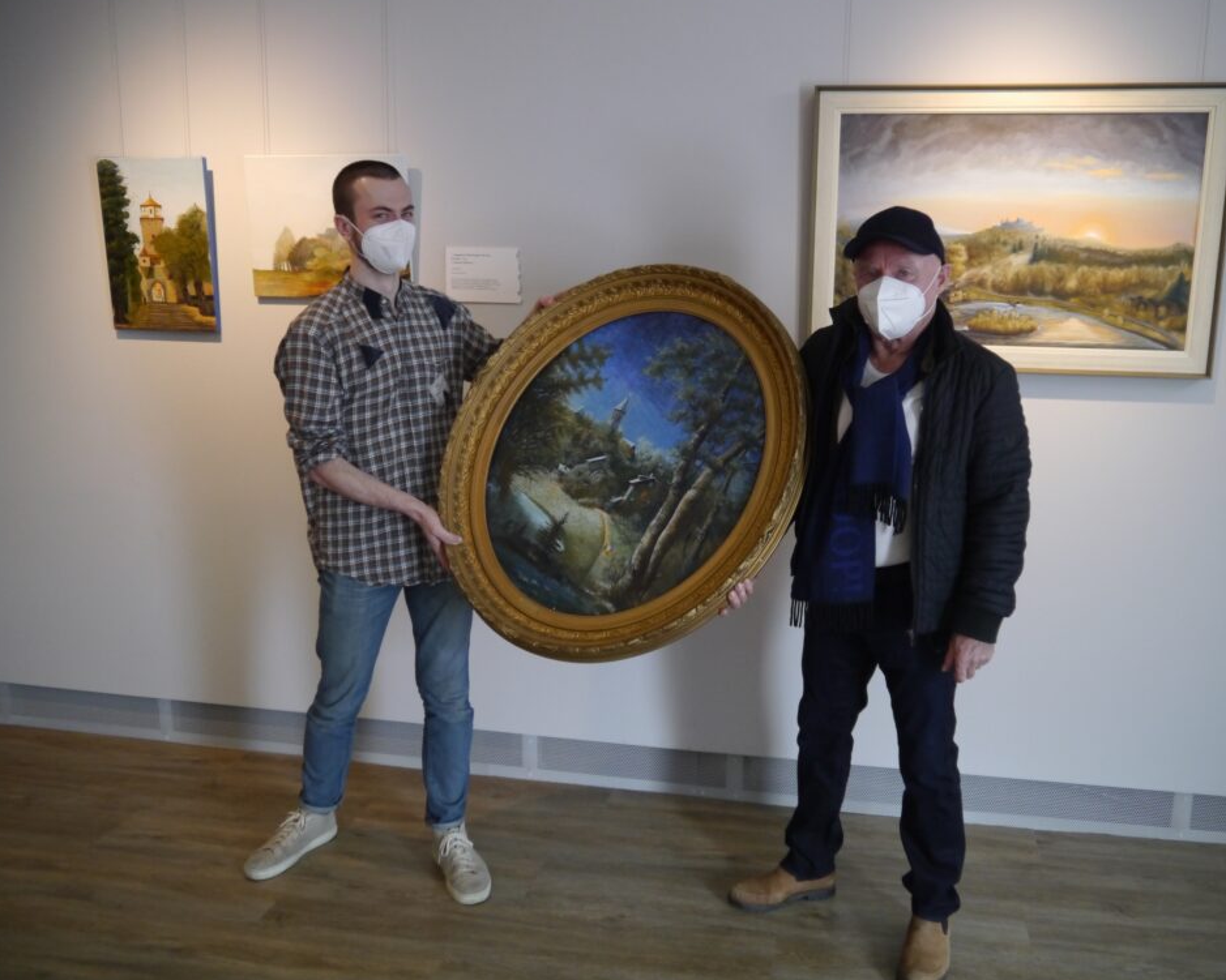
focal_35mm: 30
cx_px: 666
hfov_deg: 58.7
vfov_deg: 48.5
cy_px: 486
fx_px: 1088
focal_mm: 14
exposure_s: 1/60
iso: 800
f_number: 3.5
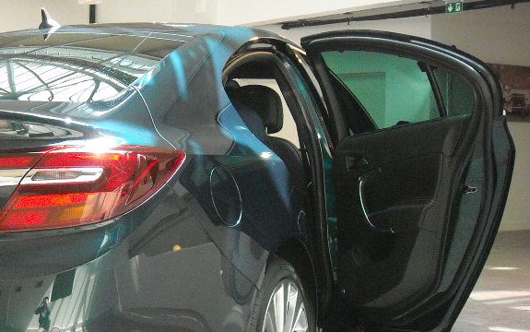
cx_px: 64
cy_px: 199
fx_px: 1199
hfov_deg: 24.3
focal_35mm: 83
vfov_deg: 15.7
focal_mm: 7.1
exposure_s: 1/250
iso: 475
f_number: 3.1
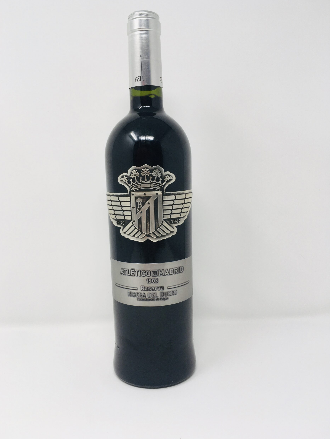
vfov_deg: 60.0
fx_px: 381
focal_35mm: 30
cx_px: 161
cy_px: 214
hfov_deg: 46.8
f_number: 2.2
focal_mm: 4.15
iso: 32
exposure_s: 1/100
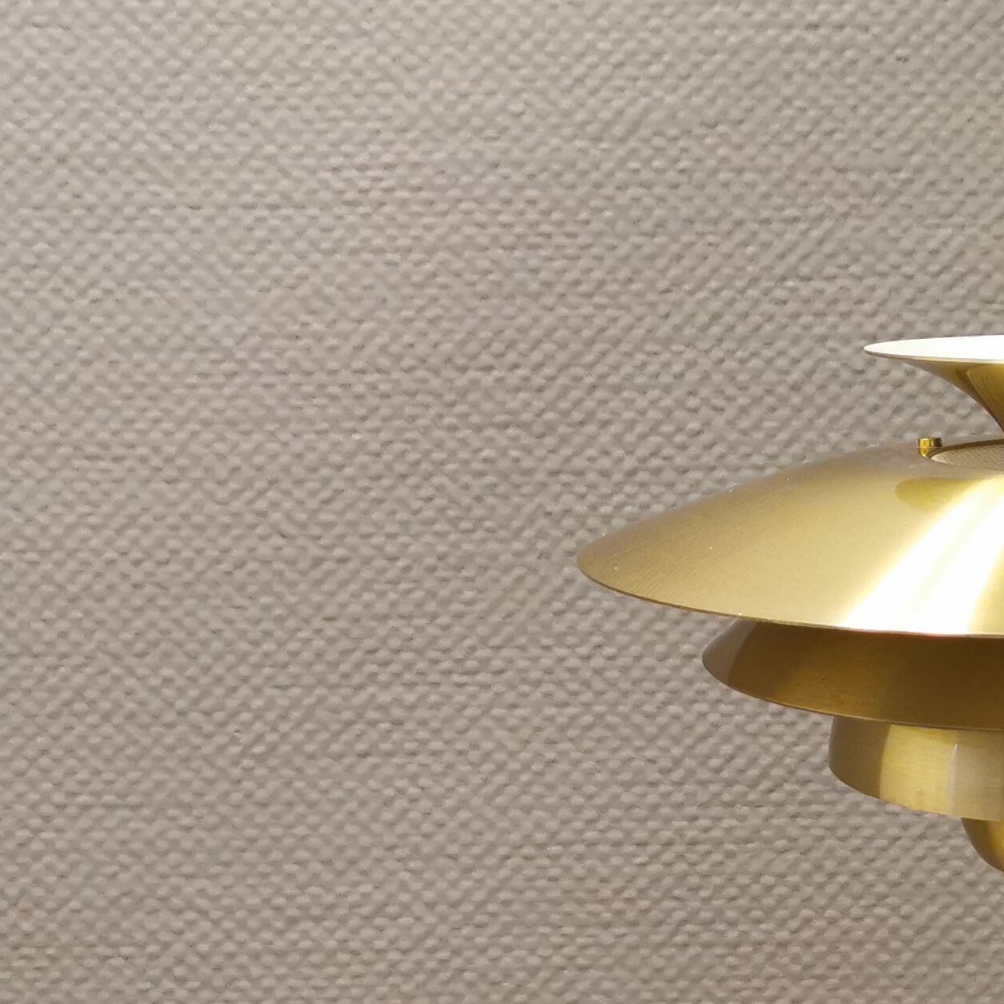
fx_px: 2264
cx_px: 1109
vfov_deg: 25.0
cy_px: 505
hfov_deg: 23.4
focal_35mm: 69
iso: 250
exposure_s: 1/50
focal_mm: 5.56
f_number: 1.6
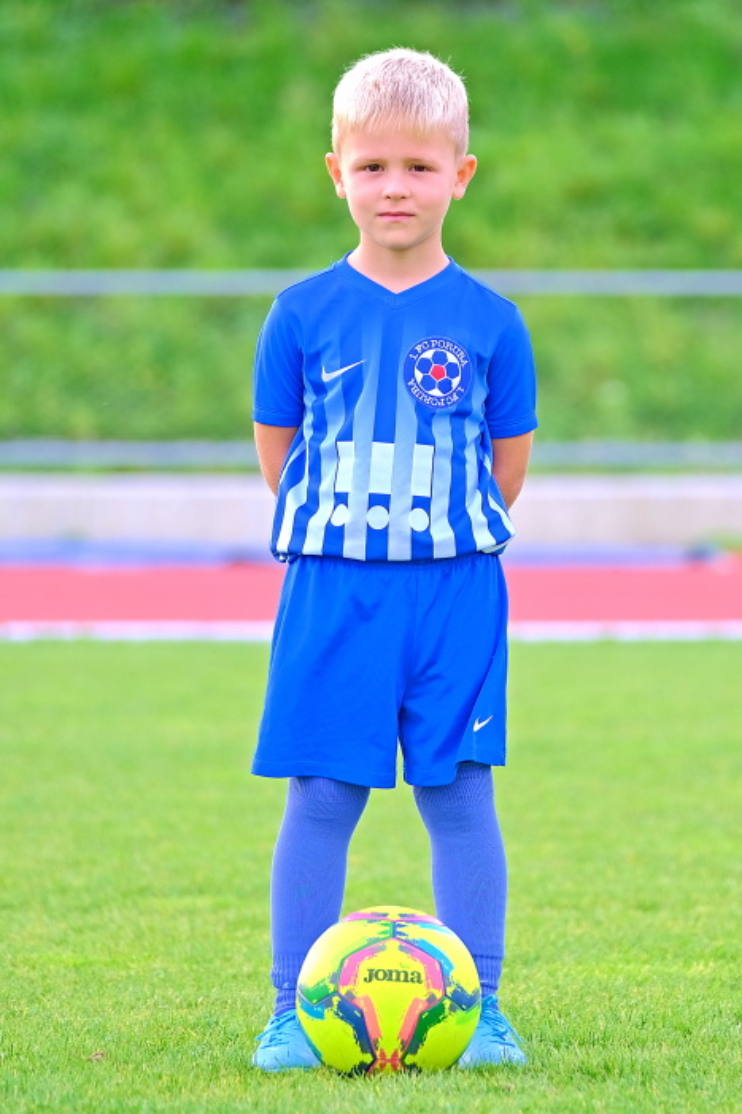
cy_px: 557
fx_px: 5753
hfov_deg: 7.4
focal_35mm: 186
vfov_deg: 11.1
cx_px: 371
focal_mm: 124.3
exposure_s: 1/320
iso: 320
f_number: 2.8
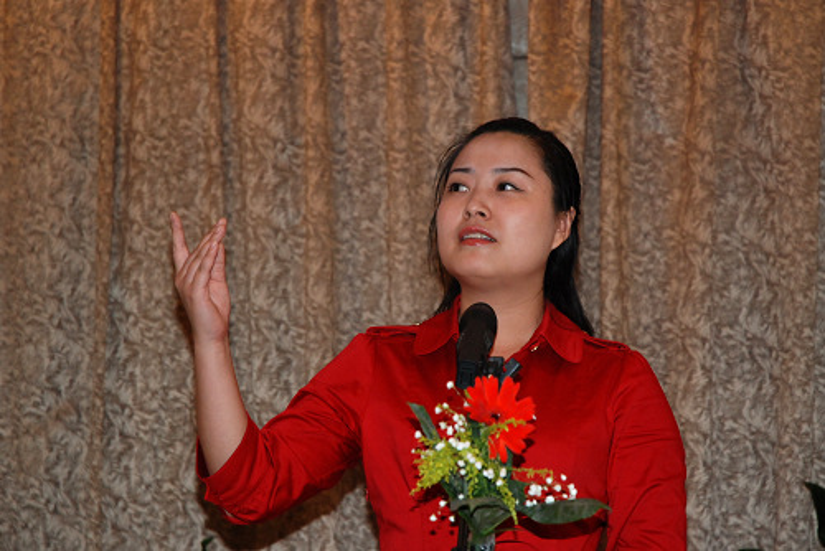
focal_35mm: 105
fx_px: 2408
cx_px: 412
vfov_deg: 13.1
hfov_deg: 19.4
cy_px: 276
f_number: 4.8
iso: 800
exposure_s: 1/60
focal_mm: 70
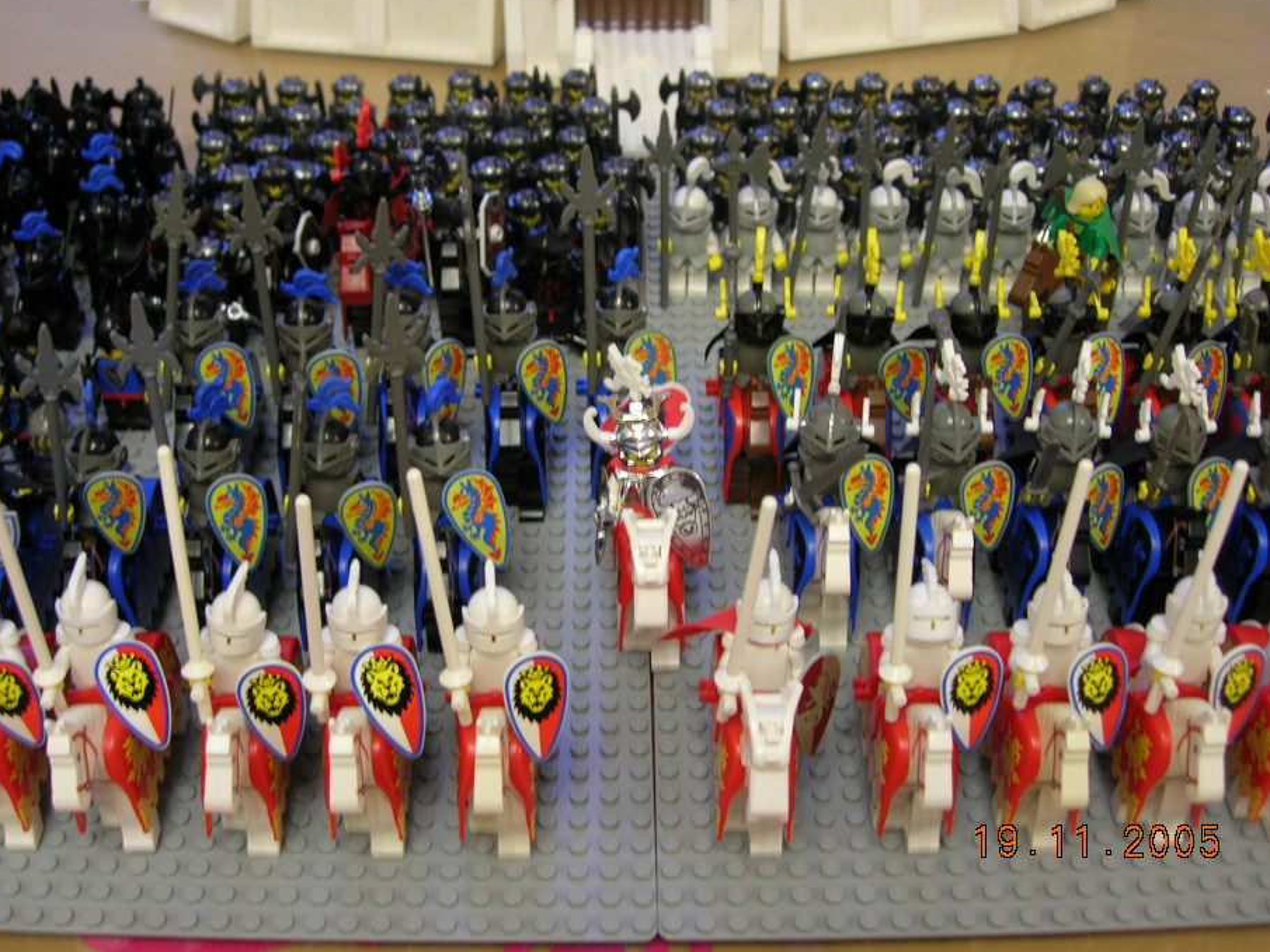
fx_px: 1578
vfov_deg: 33.6
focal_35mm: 43
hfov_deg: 43.8
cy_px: 416
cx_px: 616
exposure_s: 1/4.3
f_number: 2.8
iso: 64
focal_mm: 7.8
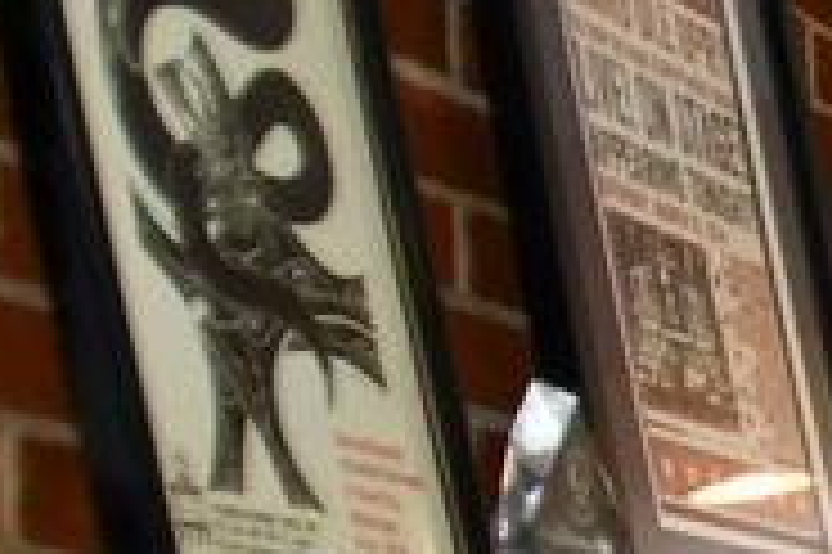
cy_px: 1360
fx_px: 3233
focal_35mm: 140
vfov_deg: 8.8
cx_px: 3135
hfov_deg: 8.7
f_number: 4
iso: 200
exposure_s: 1/60
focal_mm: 12
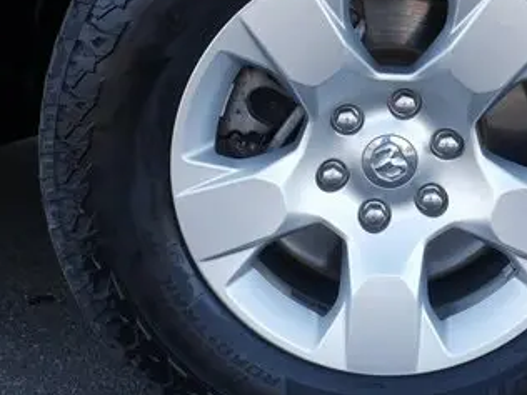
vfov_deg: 19.1
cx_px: 374
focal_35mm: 77
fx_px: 1172
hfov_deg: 25.1
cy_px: 136
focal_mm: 19
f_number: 10
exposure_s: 1/60
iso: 320
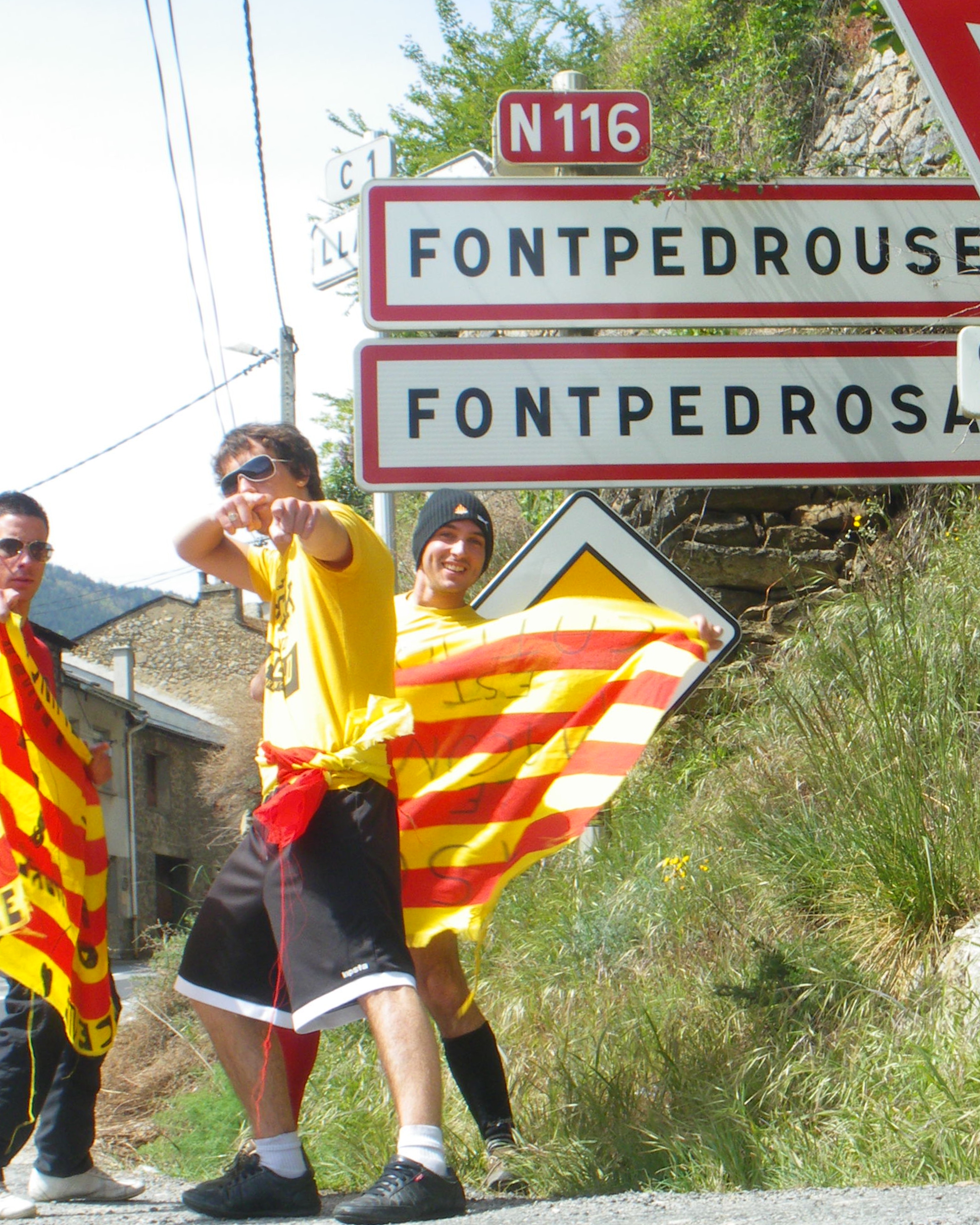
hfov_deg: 22.5
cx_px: 766
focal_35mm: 67
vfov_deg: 28.3
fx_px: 2429
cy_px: 616
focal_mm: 9
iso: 64
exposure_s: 1/100
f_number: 6.8
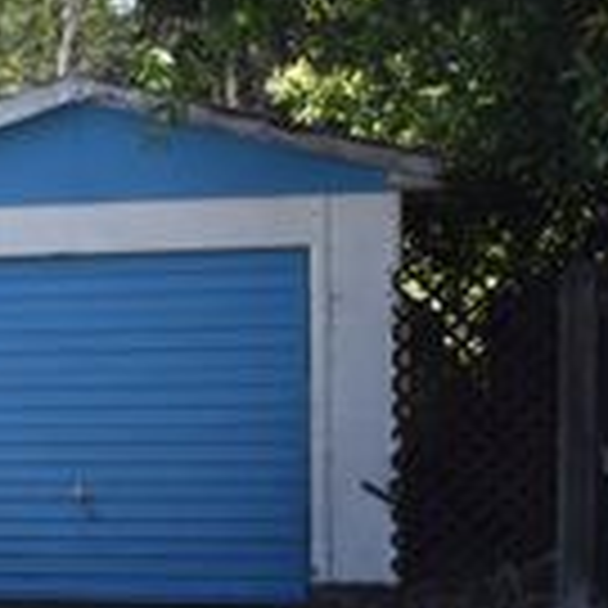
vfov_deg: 18.6
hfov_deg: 16.6
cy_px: 381
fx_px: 1858
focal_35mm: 93
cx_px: -360
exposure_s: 1/250
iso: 280
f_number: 8
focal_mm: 21
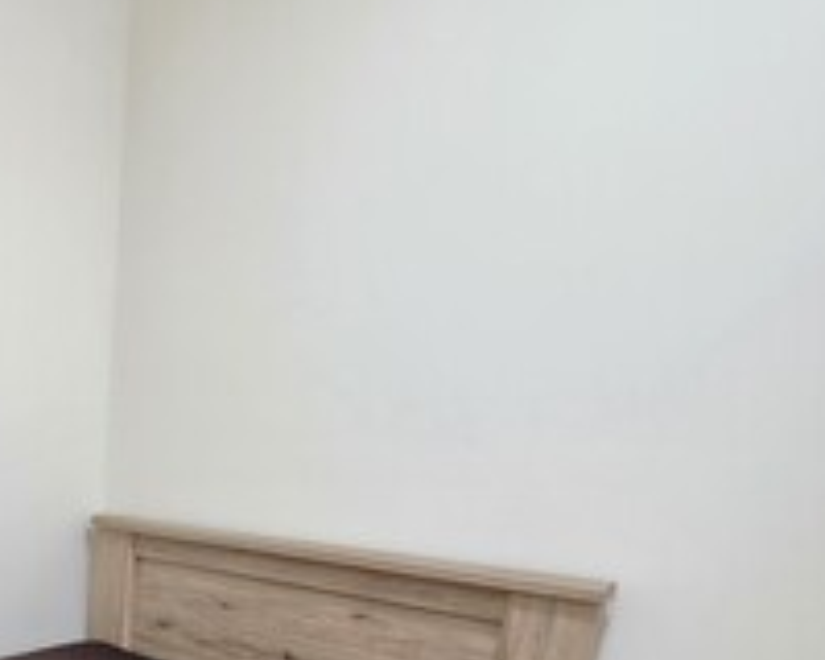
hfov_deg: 48.5
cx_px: -19
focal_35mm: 29
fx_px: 708
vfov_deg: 43.7
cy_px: 641
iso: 1250
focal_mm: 2.2
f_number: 1.9
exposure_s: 1/25
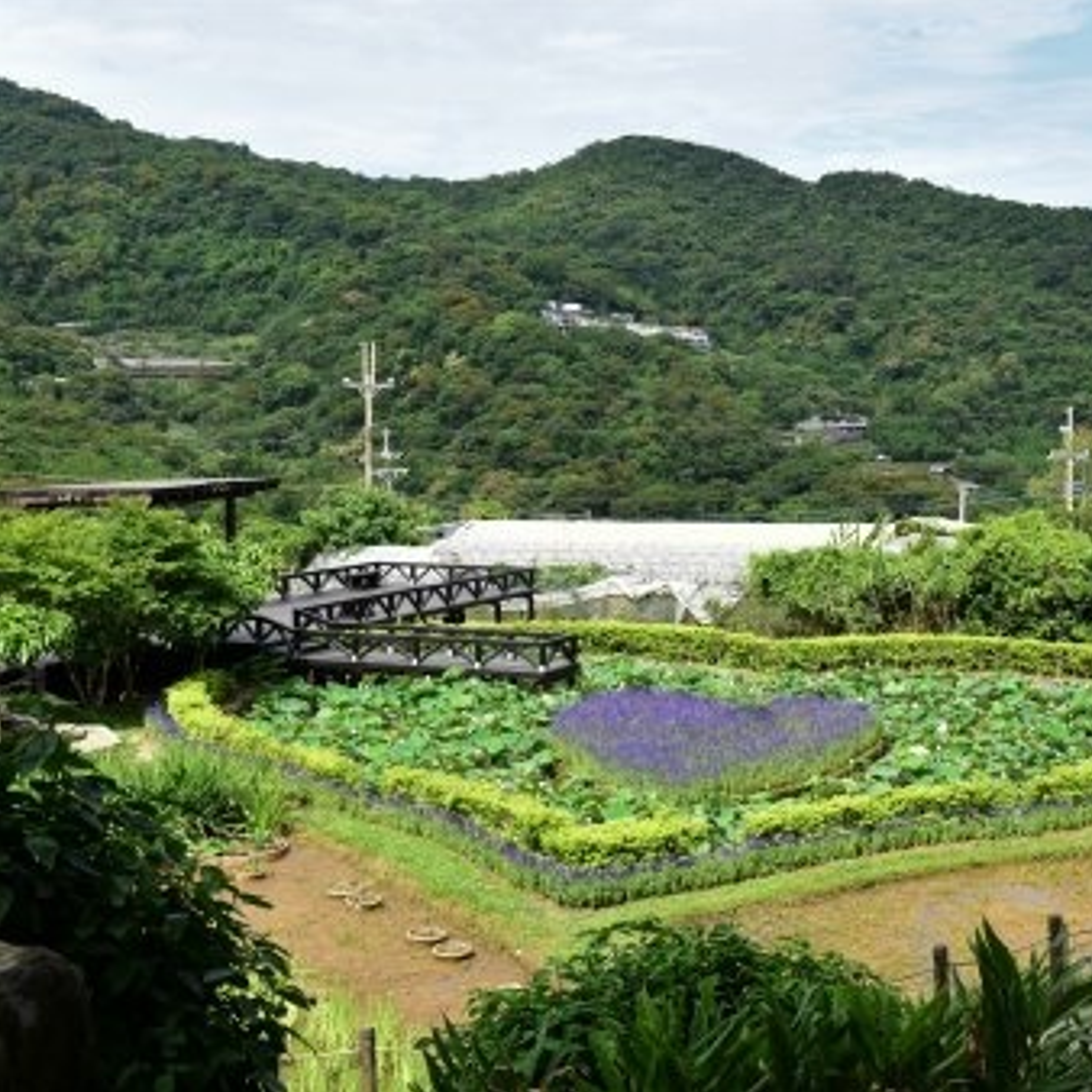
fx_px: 1749
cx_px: 720
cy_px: 546
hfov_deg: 34.4
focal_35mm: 49
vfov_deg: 34.7
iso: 200
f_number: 7.1
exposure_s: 1/250
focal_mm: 38
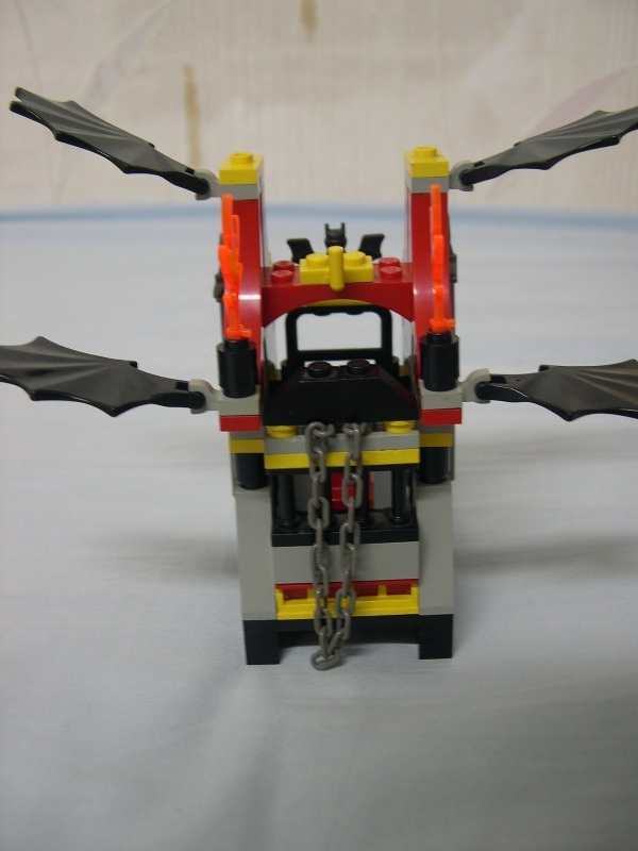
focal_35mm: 38
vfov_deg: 49.0
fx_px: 934
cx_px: 319
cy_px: 426
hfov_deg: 37.7
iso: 100
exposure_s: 1/13.7
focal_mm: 8
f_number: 2.8
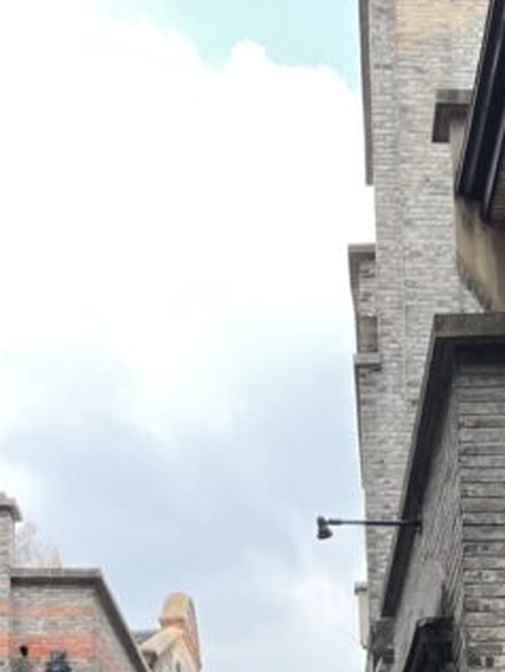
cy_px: 886
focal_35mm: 84
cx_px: 401
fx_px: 1633
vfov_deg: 21.0
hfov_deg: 17.4
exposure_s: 1/307
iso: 32
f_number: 1.6
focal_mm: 4.2
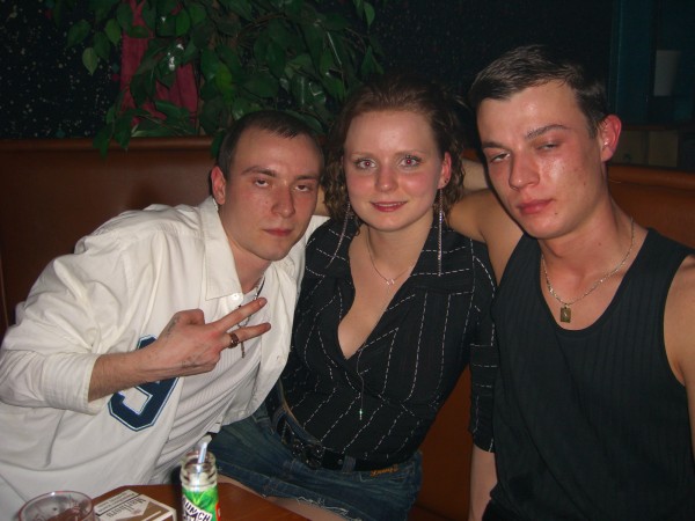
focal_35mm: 38
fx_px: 763
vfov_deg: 37.7
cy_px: 260
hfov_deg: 49.0
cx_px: 348
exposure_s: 1/60
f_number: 2.8
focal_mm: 7.9
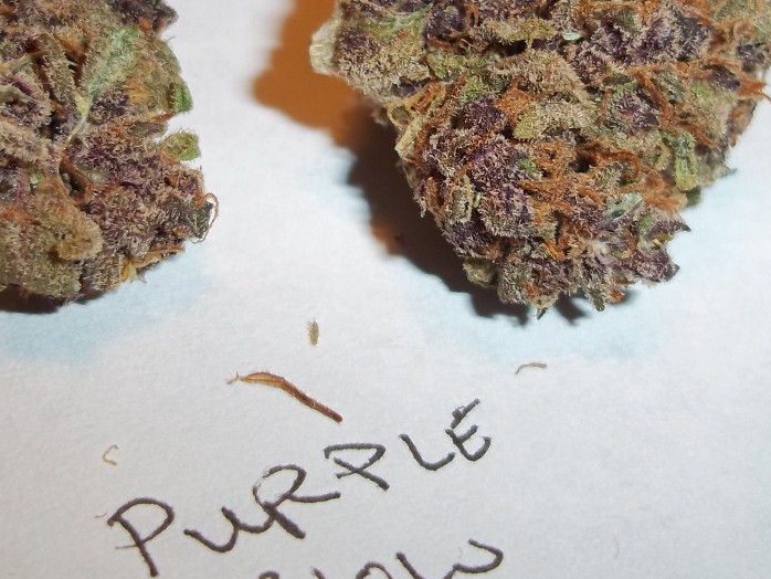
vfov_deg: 22.0
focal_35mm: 66
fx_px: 1471
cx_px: 346
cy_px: 124
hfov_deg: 29.4
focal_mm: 6.5
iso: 80
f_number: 3.1
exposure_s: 1/30
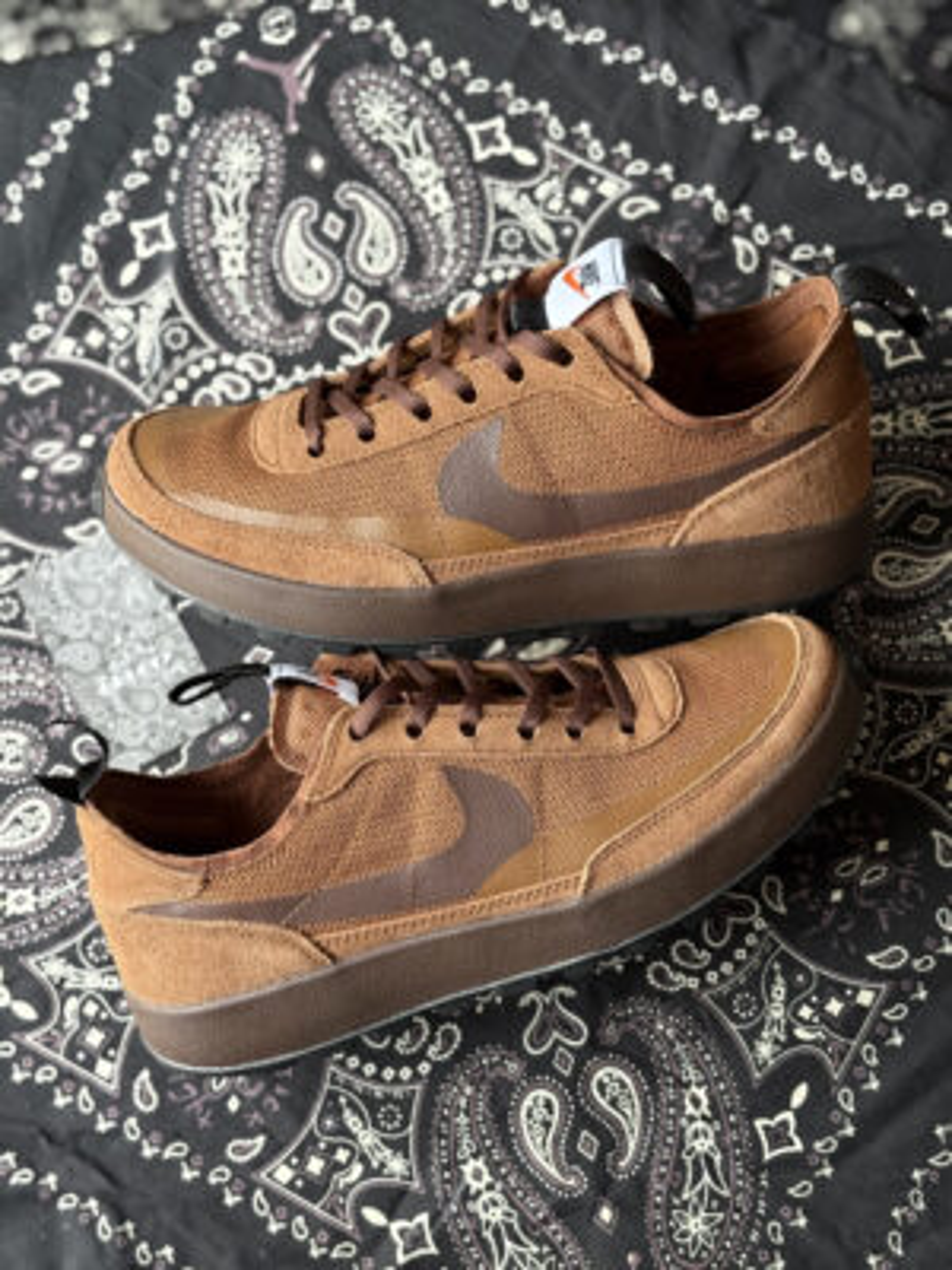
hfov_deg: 28.0
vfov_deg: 36.8
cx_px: 476
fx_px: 1907
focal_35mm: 52
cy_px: 635
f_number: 1.6
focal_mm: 5.96
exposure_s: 1/180
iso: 25
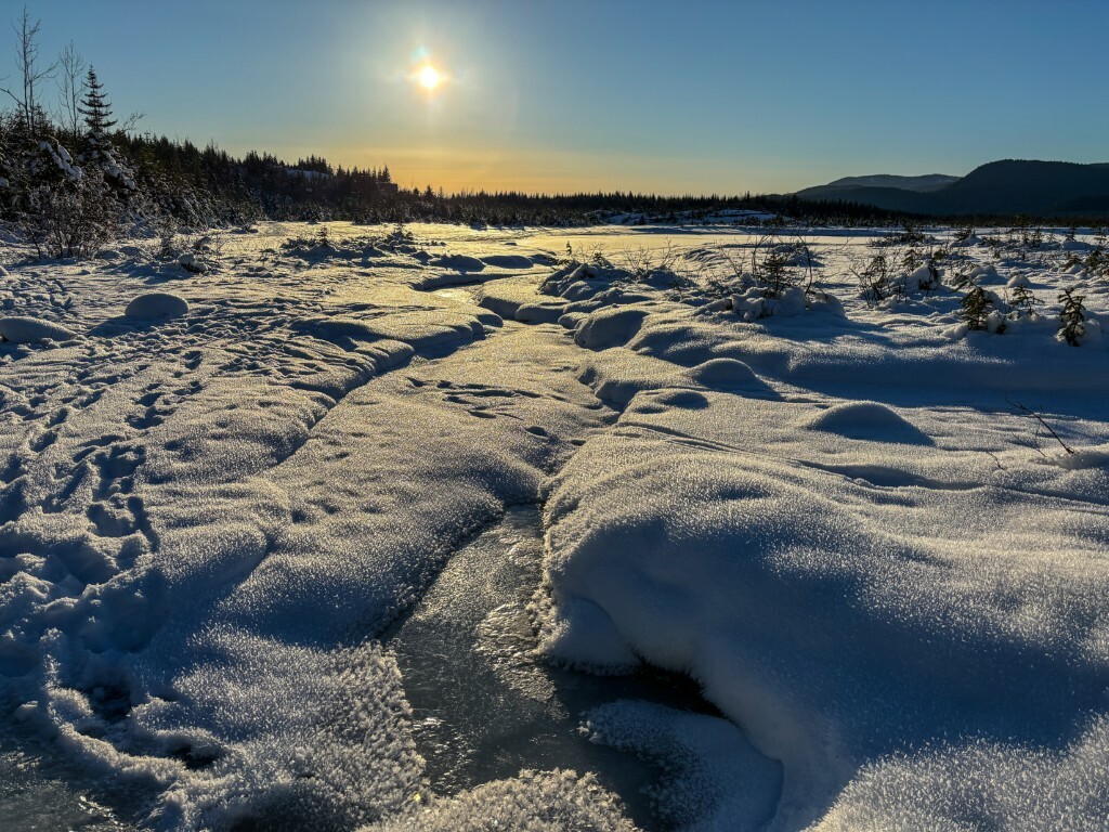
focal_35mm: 26
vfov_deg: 53.1
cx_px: 554
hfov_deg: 67.3
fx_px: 833
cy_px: 416
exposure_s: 1/11000
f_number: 1.6
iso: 50
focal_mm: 5.96
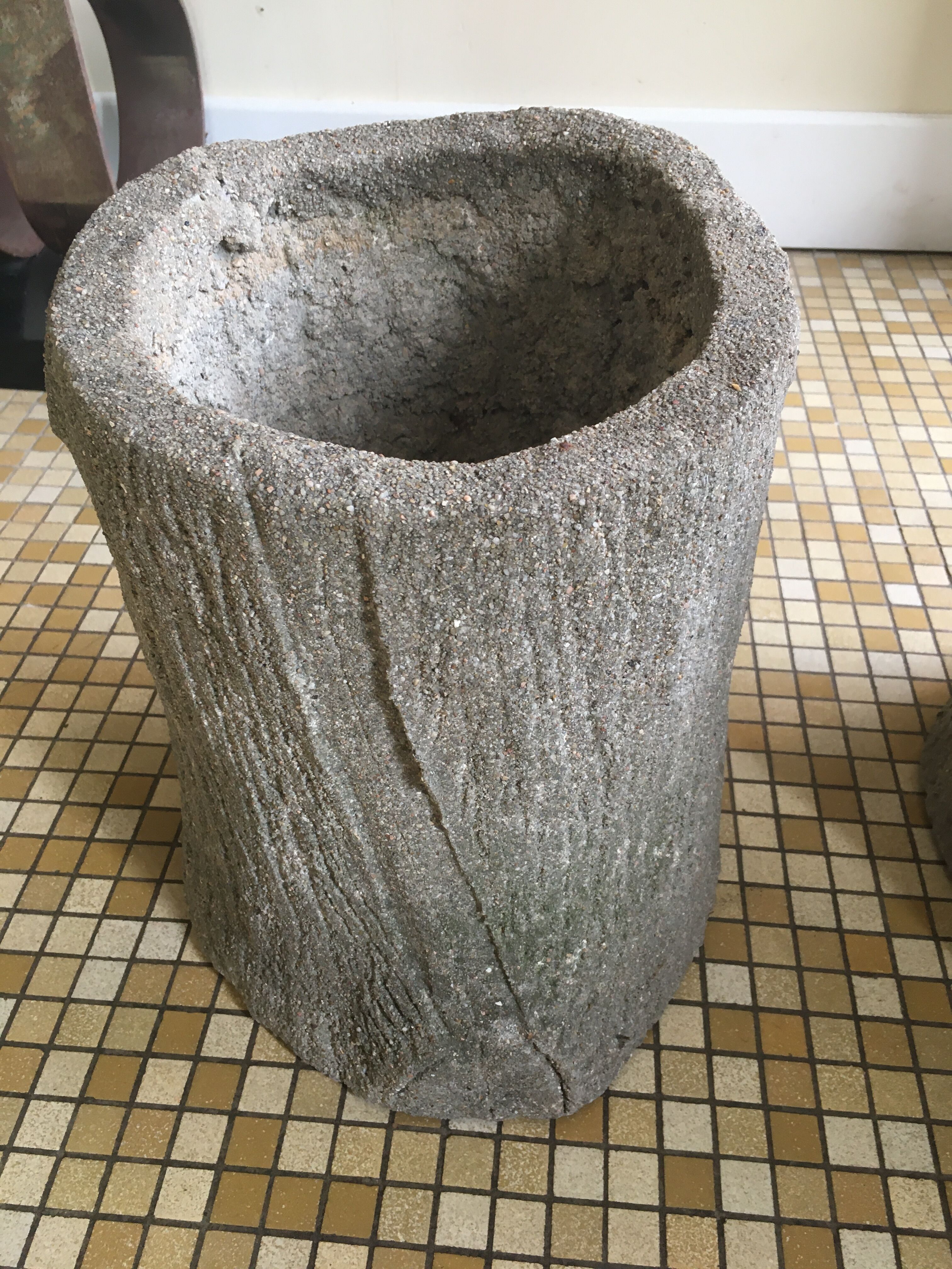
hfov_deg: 48.2
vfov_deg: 61.7
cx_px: 476
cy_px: 634
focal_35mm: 29
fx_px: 1063
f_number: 2.2
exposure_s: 1/33
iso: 64
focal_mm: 4.15
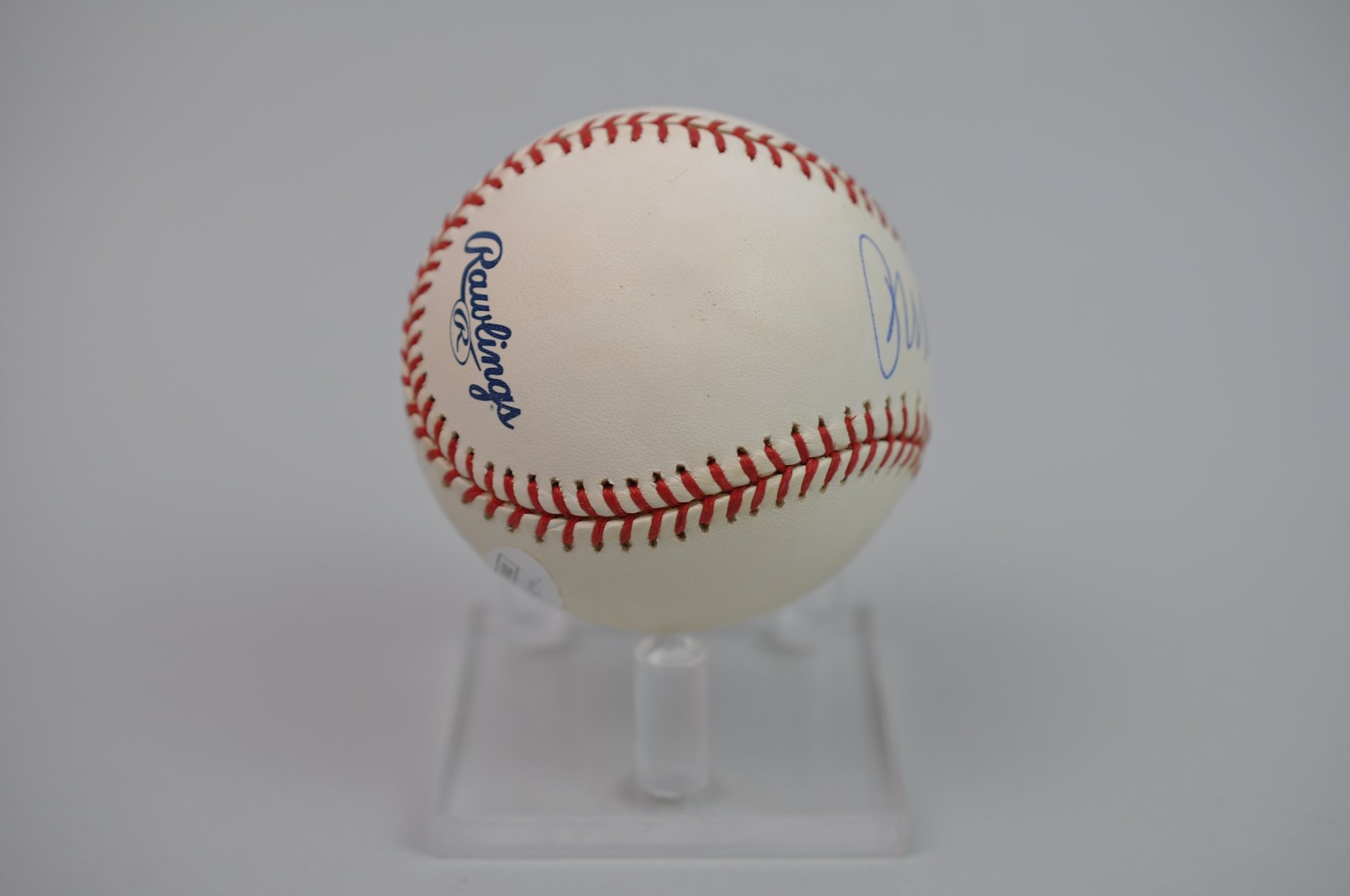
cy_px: 448
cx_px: 675
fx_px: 2247
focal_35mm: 60
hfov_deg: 33.4
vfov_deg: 22.6
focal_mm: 40
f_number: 4
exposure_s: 1/60
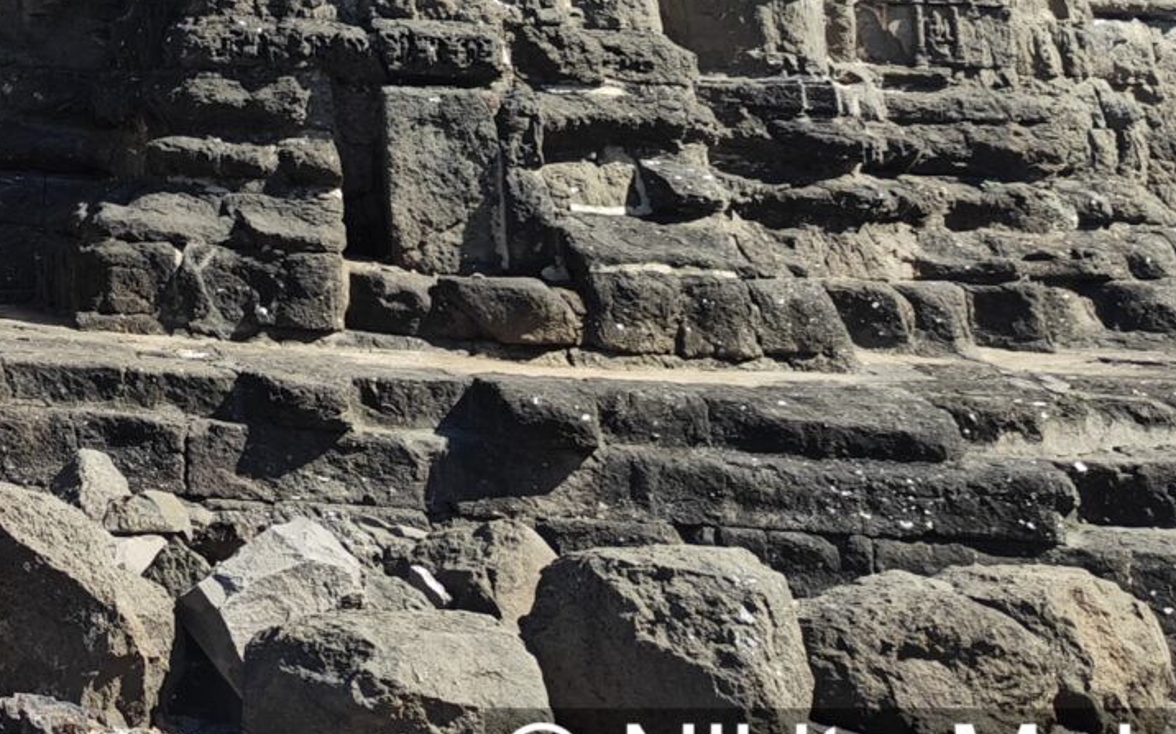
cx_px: -667
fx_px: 2916
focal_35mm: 91
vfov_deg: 12.6
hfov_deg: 19.4
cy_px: -718
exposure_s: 1/1944
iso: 64
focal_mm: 5.59
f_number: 1.8
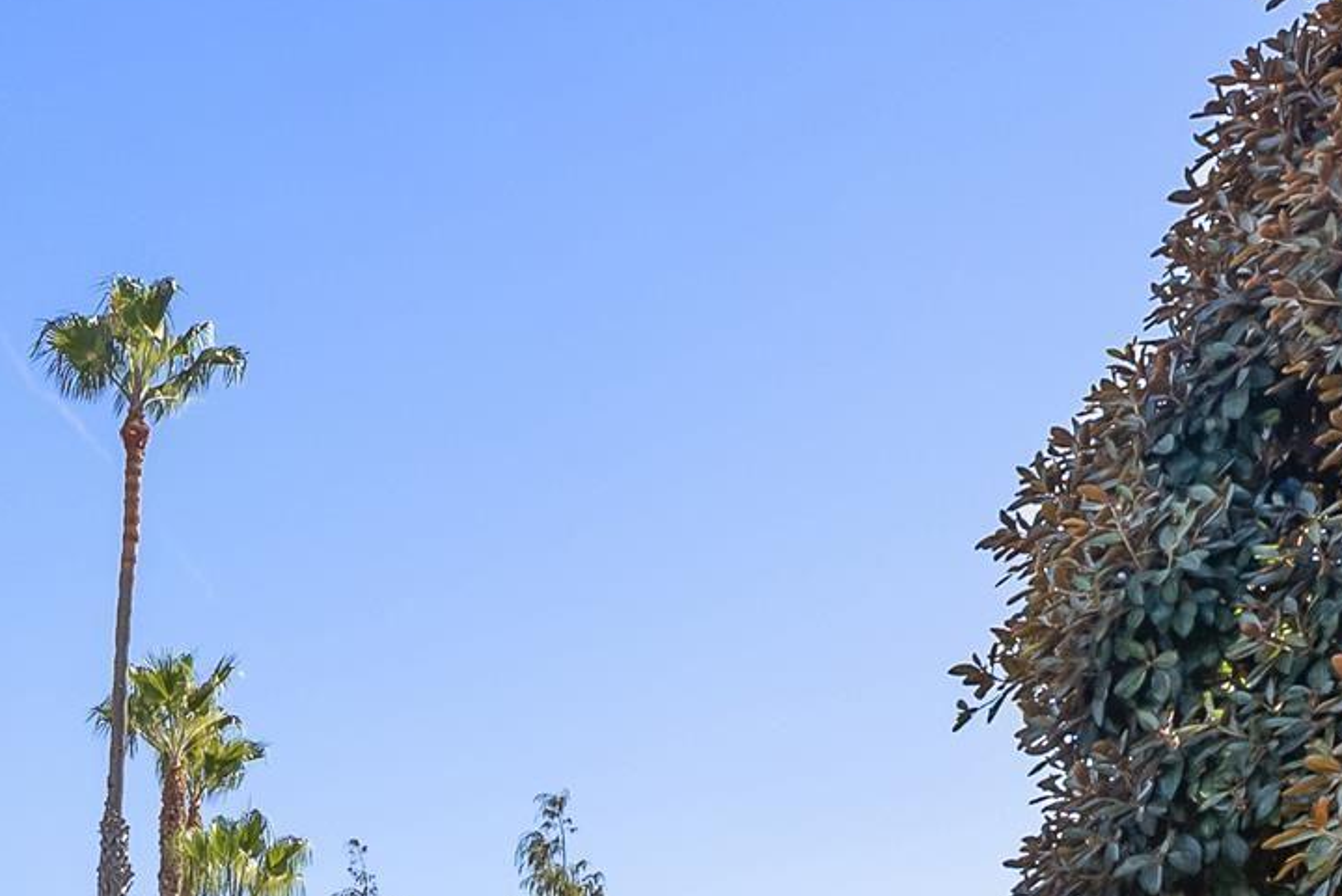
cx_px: -268
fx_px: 2201
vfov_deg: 20.4
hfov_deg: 29.2
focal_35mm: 59
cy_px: 1259
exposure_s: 1/320
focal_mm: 17
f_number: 8
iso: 500
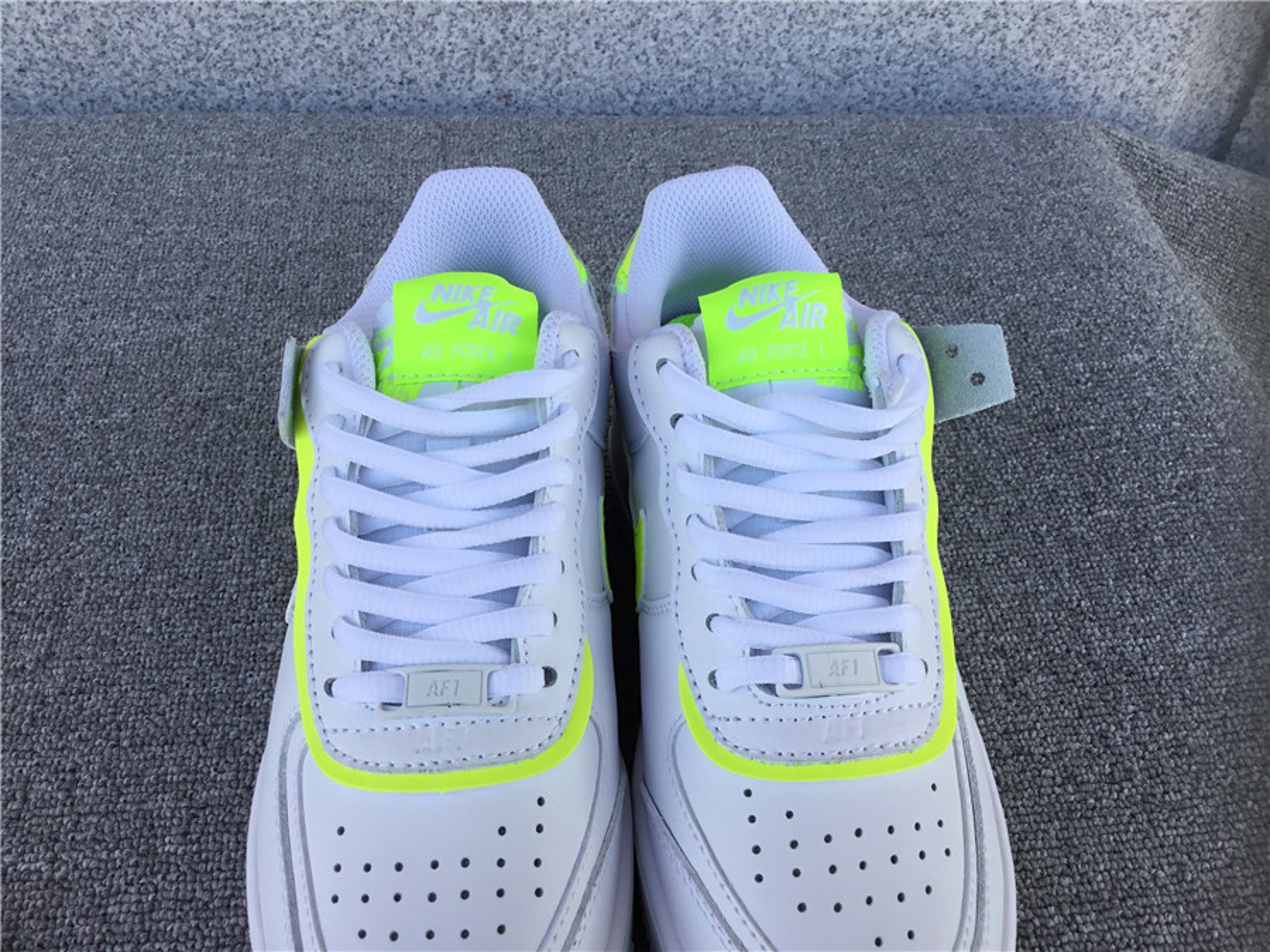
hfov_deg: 58.4
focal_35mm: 31
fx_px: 1137
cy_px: 476
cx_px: 635
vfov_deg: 45.4
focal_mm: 3.3
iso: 25
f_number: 2.4
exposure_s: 1/280
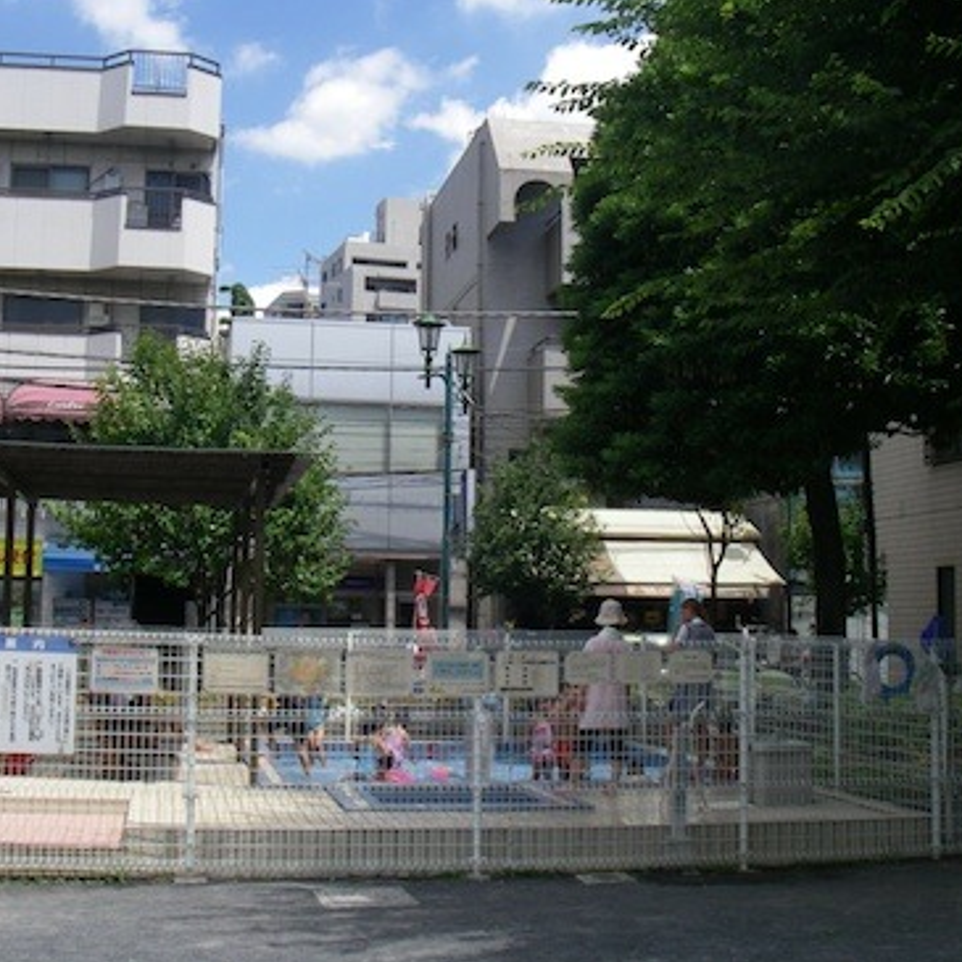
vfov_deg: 36.8
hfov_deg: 36.7
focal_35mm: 46
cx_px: 395
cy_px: 481
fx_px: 1446
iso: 64
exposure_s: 1/160
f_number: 6.6
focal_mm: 6.3
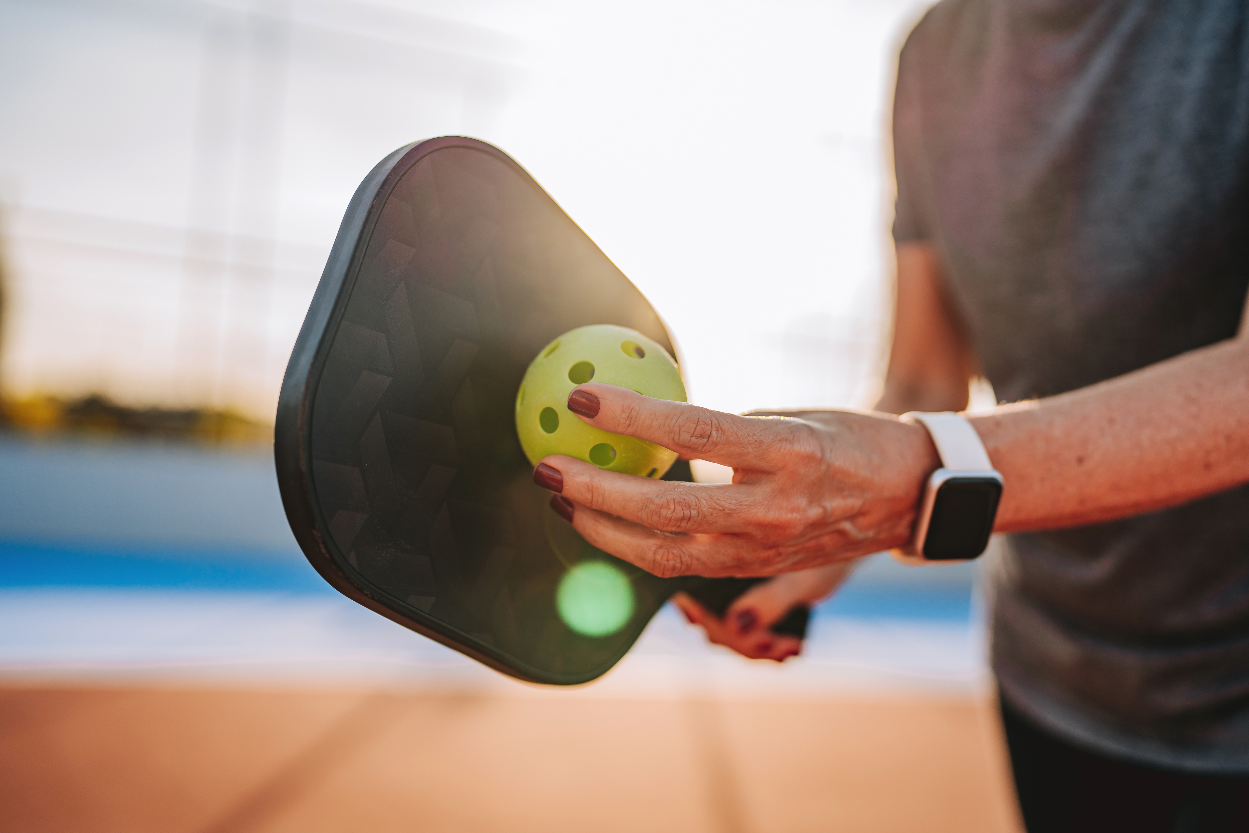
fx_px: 1214
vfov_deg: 37.9
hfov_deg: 54.4
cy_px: 416
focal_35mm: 35
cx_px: 624
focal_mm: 35
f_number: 1.8
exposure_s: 1/2000
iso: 160
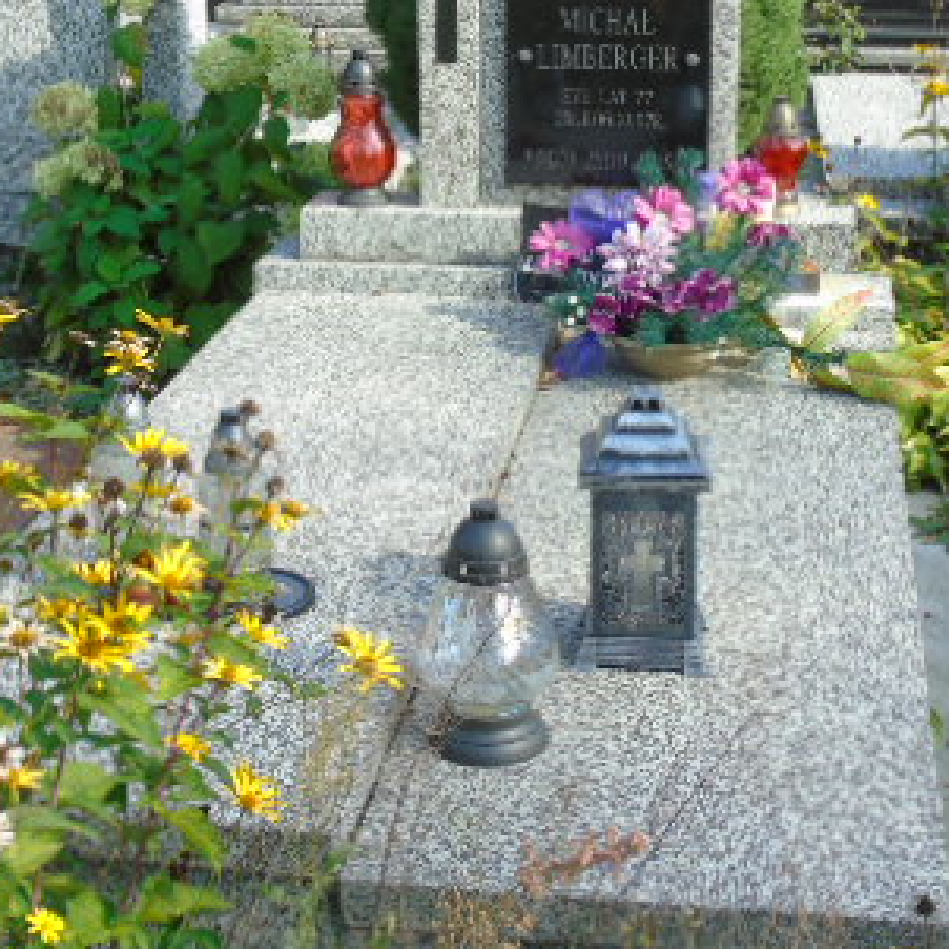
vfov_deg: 26.7
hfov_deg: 26.9
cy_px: 322
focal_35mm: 64
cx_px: 463
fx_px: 1985
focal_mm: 6.1
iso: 80
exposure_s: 1/250
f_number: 3.8
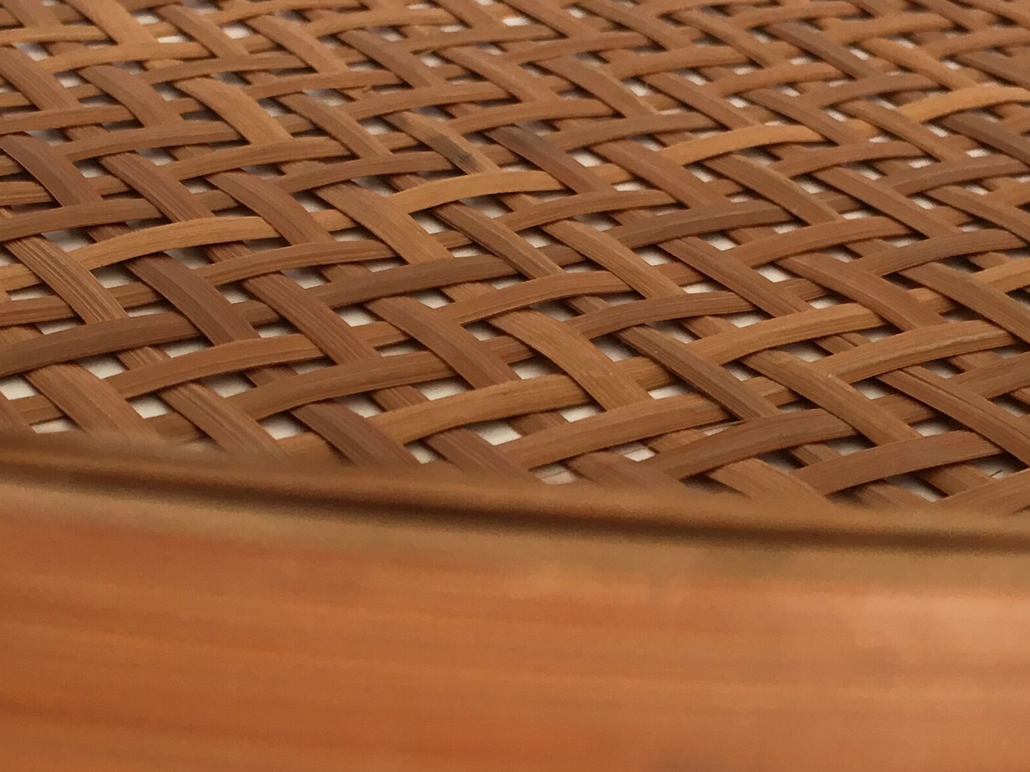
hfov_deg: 26.3
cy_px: 491
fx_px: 2202
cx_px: 440
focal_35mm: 74
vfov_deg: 19.9
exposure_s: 1/33
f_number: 2.2
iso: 25
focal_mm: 4.15
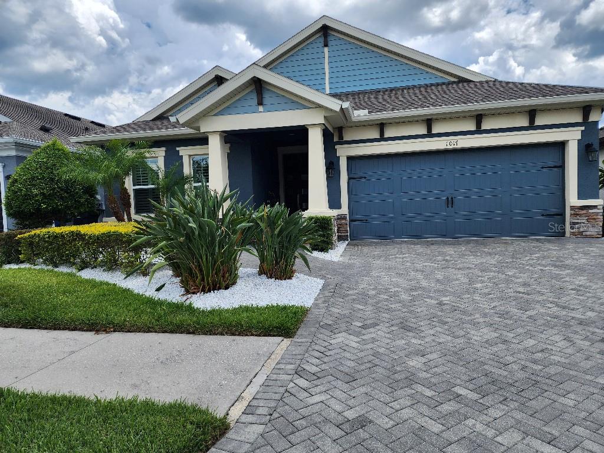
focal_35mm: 23
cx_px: 302
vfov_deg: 58.9
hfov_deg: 73.9
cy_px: 226
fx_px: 401
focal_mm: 6.4
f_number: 1.8
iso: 12
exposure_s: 1/1038
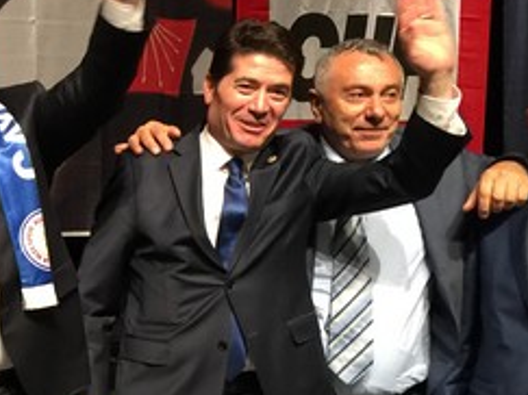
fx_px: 1220
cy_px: 269
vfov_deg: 18.4
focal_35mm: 80
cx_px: -61
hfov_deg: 22.9
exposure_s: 1/17
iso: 100
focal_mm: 4.15
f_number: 2.2
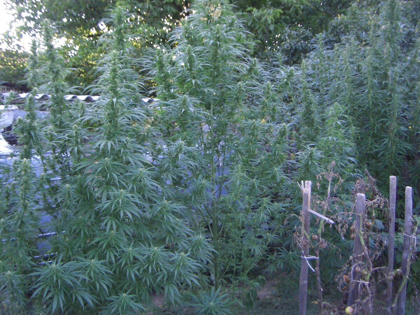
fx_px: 473
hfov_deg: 47.9
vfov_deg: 36.8
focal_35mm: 39
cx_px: 210
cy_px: 158
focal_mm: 8
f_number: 2.8
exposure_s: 1/100
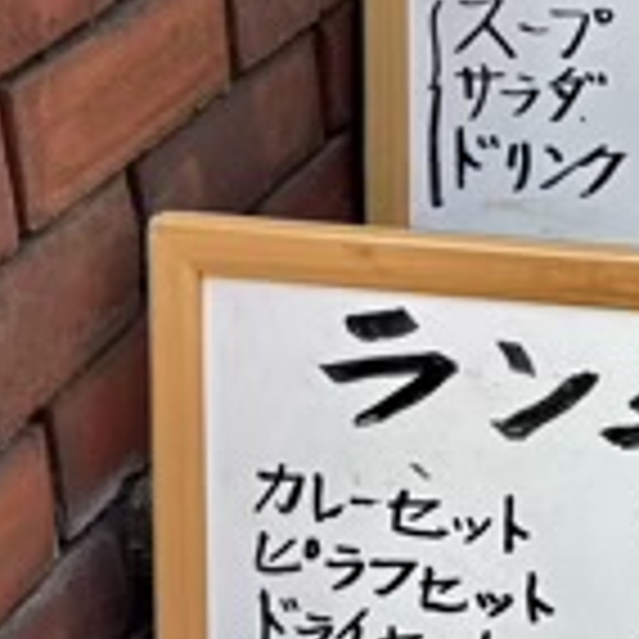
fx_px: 2360
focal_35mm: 113
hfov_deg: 14.1
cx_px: 1053
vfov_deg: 15.2
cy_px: 47
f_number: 1.6
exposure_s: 1/452
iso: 50
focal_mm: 5.96
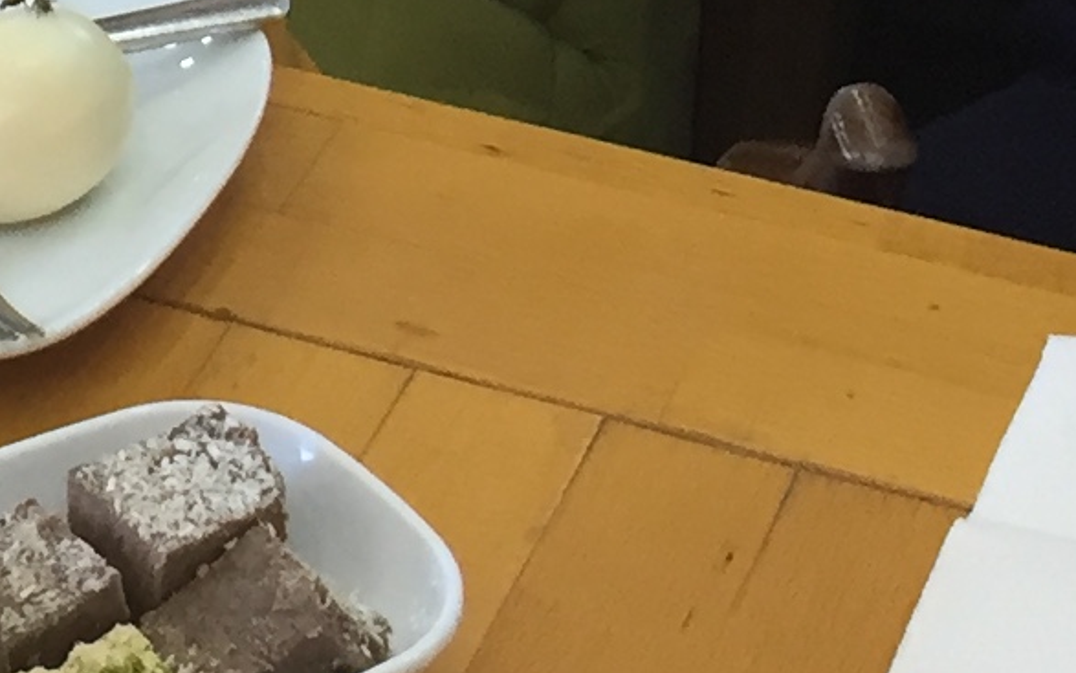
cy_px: -891
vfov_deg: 7.2
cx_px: 132
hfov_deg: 12.2
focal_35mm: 171
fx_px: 5015
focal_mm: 4.15
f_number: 2.2
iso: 40
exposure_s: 1/33
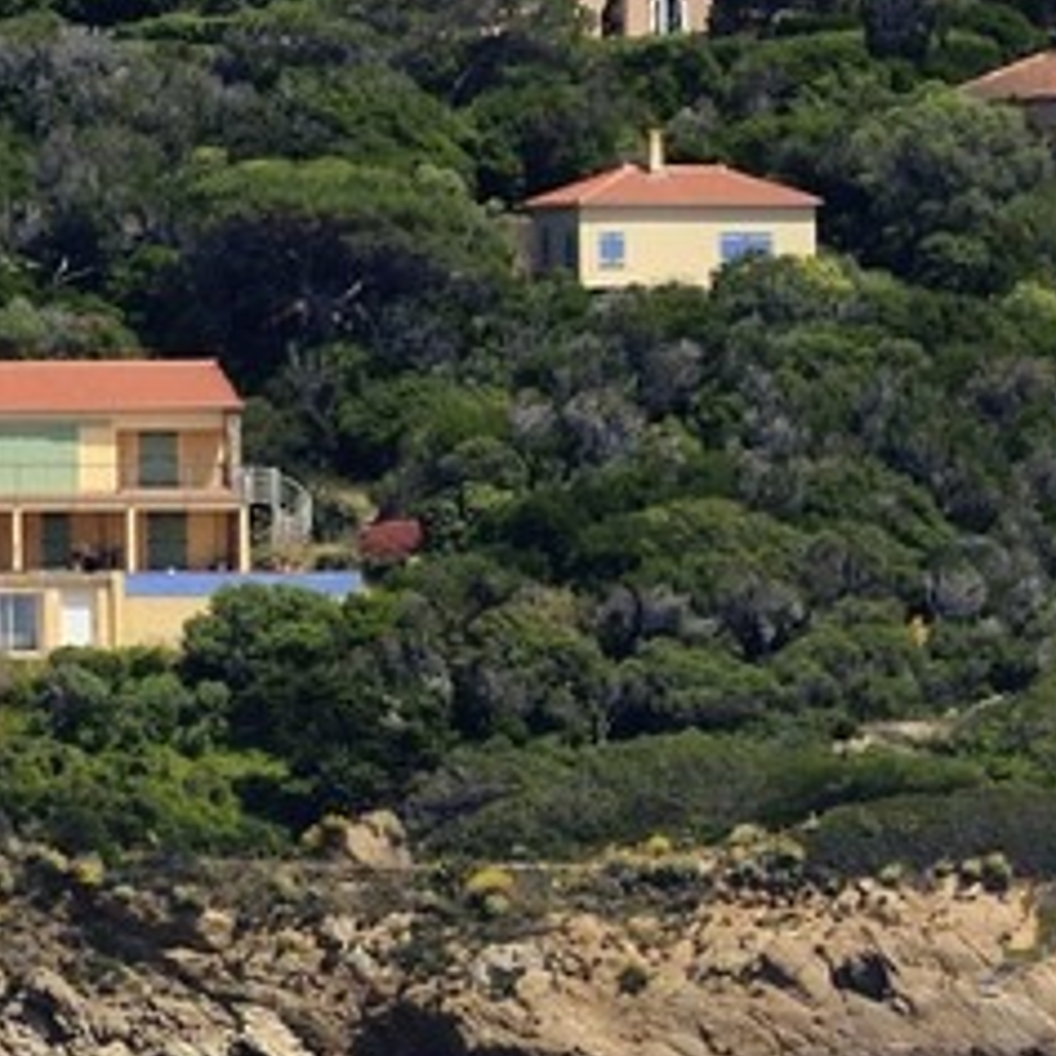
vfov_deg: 2.1
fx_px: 28646
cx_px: -2370
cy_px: 25
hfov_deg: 2.1
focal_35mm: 830
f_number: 8
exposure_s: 1/800
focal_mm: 145
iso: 200
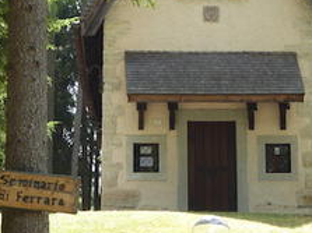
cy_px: 60
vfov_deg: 11.2
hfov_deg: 14.9
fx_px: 1189
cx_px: 139
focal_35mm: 132
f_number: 3.9
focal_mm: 7.8
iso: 100
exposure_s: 1/125
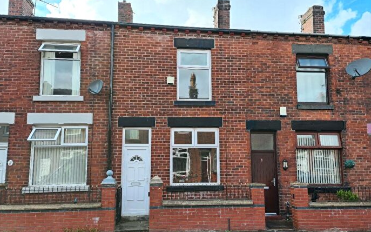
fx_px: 273
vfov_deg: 45.8
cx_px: 184
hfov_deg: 68.4
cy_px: 134
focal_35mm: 27
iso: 50
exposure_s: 1/306
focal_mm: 7
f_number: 1.8
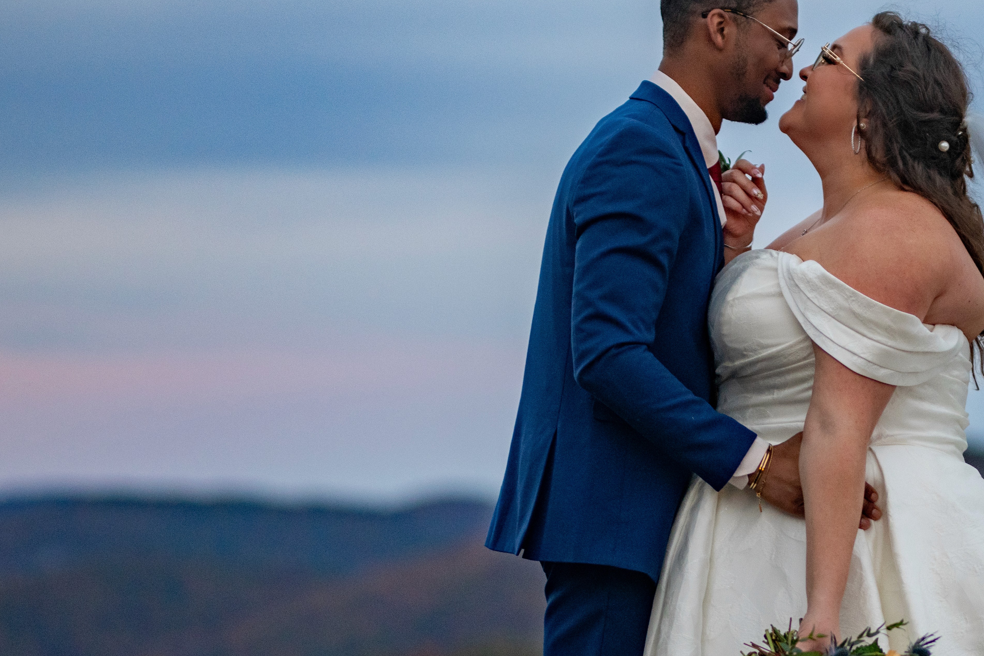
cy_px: 338
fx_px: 5056
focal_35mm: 185
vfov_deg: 7.4
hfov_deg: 11.1
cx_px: 829
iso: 640
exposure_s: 1/400
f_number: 1.6
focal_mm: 85
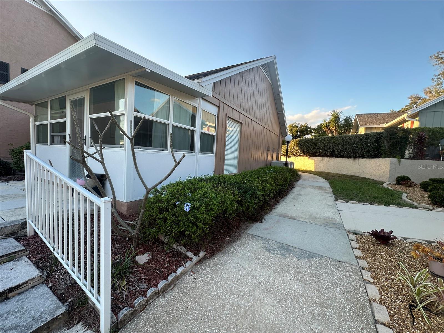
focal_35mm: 14
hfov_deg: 102.1
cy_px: 166
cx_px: 222
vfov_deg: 85.7
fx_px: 180
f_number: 2.2
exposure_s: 1/145
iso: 40
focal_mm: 2.22
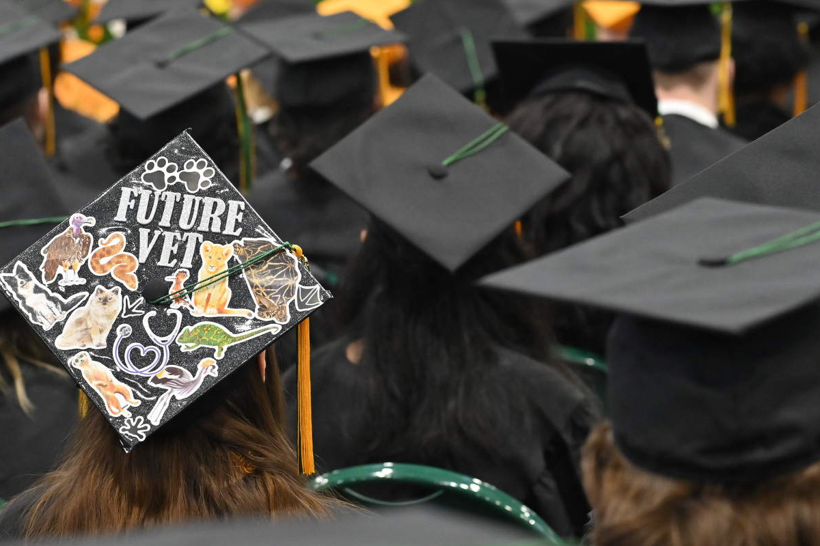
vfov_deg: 8.2
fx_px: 3825
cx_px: 219
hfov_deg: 12.2
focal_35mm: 168
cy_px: 245
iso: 3200
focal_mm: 112
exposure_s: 1/250
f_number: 5.6
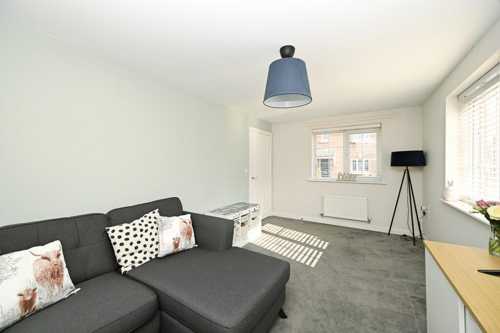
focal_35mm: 14
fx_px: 194
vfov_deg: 81.2
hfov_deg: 104.2
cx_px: 250
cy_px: 166
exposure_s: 1/160
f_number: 6.3
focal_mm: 14
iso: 400
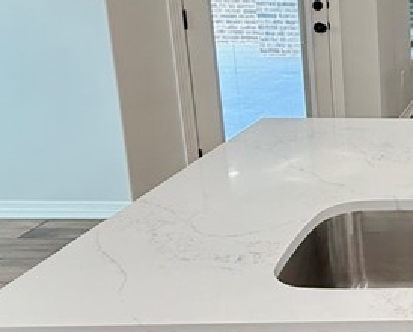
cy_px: 86
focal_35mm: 51
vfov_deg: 29.3
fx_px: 624
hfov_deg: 27.7
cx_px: 586
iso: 200
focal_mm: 2.22
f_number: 2.2
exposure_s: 1/120
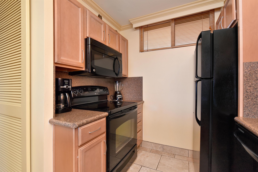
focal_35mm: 16
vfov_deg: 73.8
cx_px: 129
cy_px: 86
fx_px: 115
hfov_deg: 96.7
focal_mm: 16
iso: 6400
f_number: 16
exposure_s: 1/50
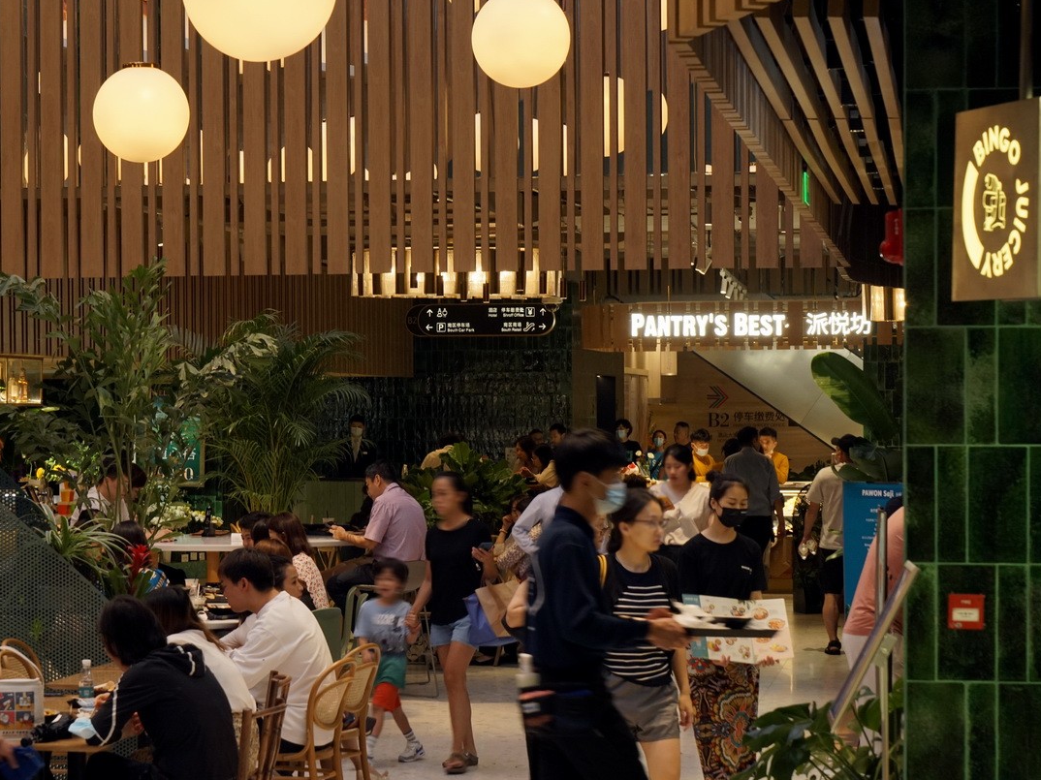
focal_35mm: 94
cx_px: 353
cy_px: 475
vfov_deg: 15.7
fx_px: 2826
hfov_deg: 20.8
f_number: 10
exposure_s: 1/60
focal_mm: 70
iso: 1000
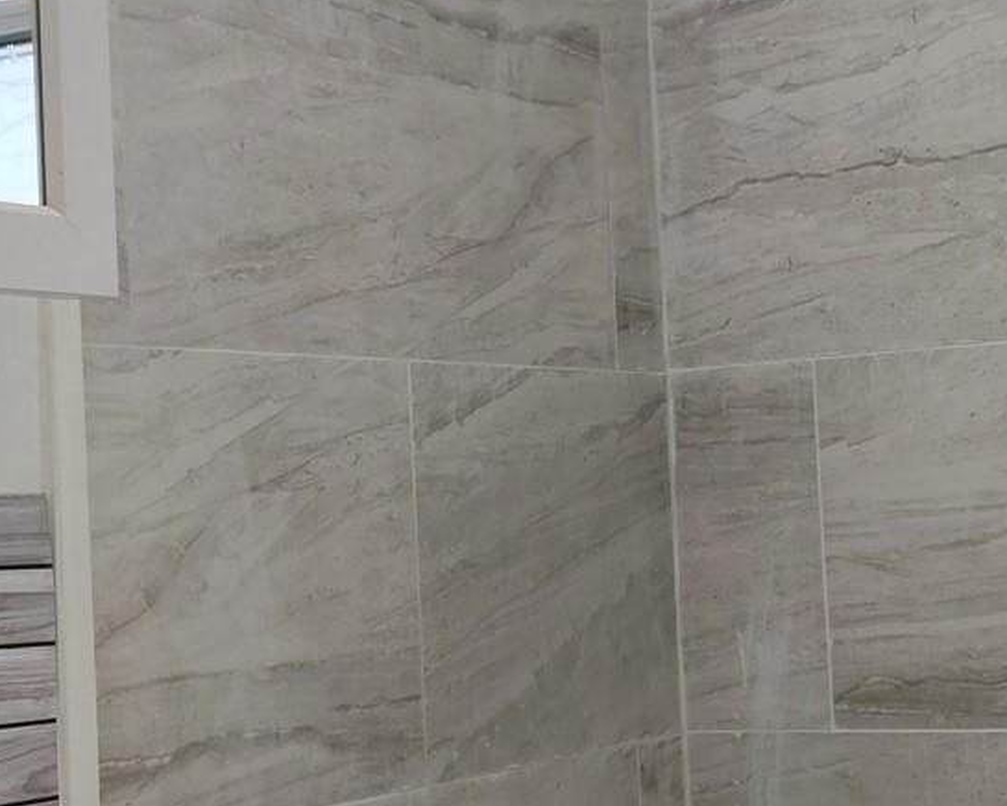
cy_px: 512
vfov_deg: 17.4
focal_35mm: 88
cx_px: 525
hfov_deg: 21.7
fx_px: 2623
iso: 111
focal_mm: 5.56
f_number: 1.8
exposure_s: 1/120
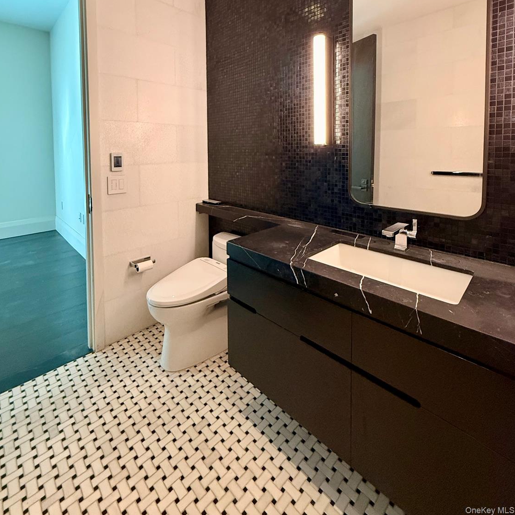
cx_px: 253
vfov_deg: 80.5
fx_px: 286
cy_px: 163
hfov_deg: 84.0
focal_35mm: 17
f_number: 2.2
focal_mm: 2.22
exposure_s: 1/60
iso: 500
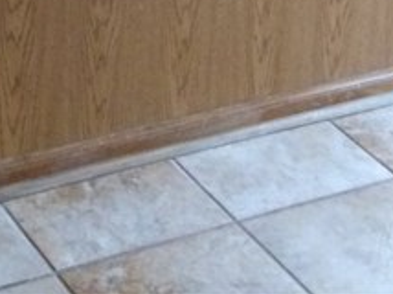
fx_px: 1576
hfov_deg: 14.0
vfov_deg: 9.5
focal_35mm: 139
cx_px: -20
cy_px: -410
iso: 320
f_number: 2.2
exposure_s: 1/30
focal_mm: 4.15
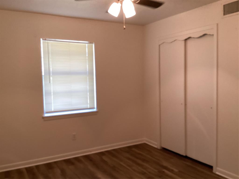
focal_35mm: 31
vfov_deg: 45.4
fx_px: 214
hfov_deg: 58.4
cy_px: 90
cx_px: 120
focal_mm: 3.3
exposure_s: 1/60
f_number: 2.4
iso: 160
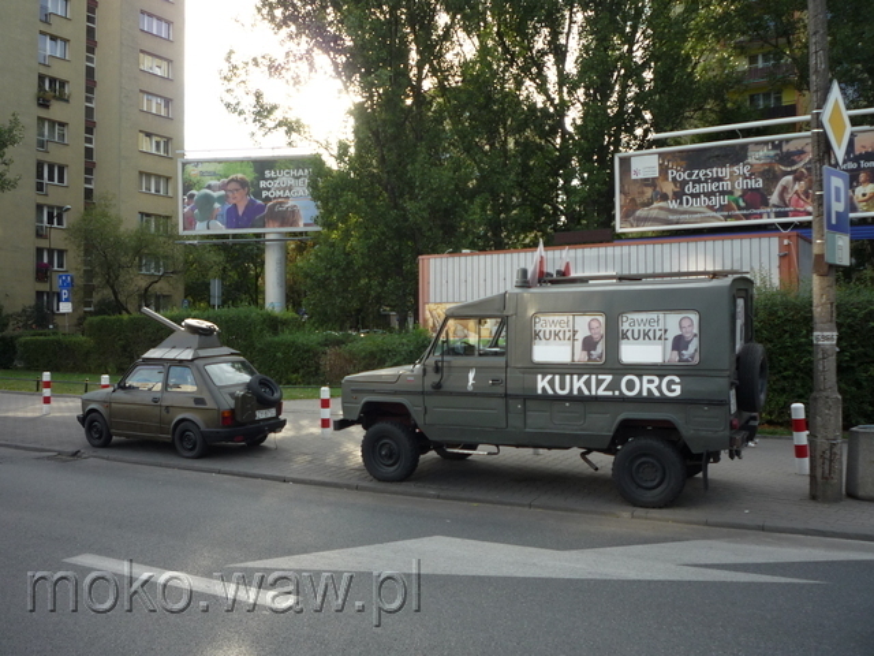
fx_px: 808
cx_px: 437
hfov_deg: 56.8
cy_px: 328
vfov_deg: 44.2
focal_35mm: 32
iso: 100
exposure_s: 1/160
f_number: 4
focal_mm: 5.2
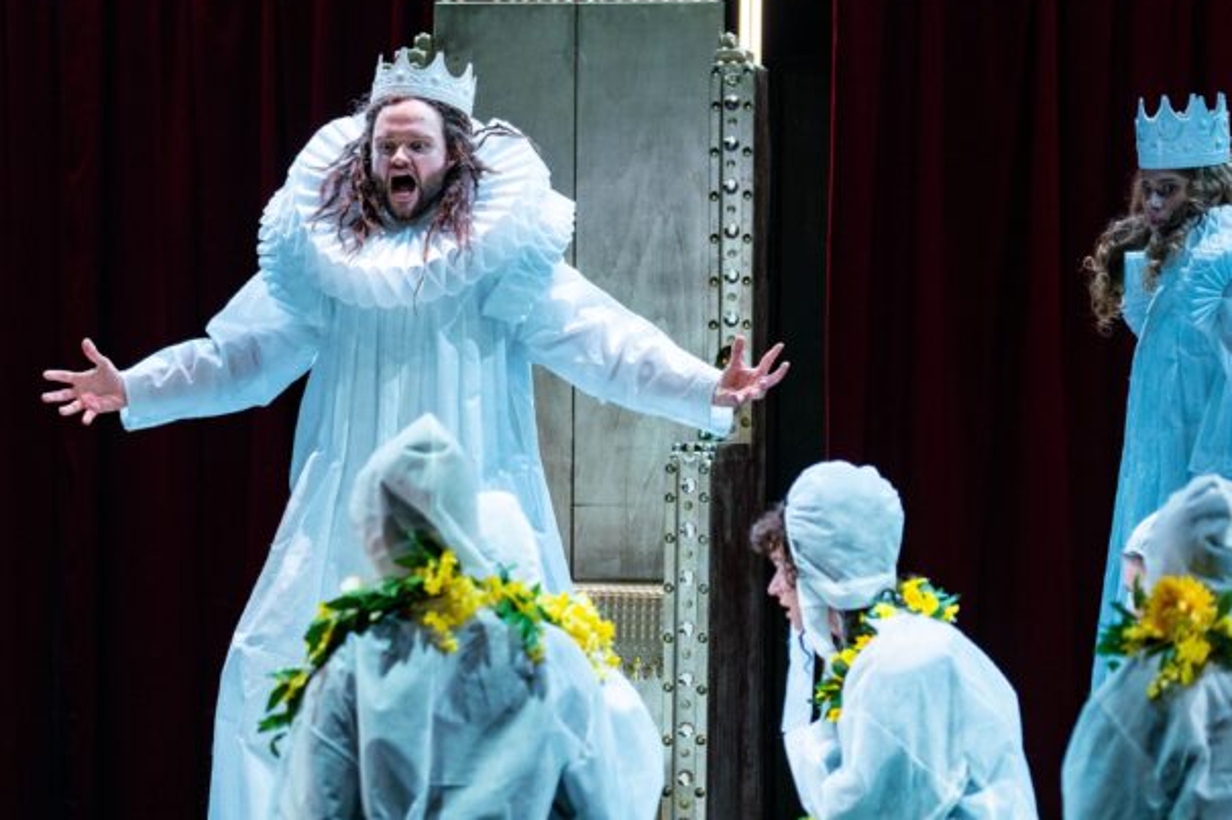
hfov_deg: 8.7
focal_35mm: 237
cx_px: 293
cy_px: 408
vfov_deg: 5.8
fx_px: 8108
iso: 2000
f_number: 4
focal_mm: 140
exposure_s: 1/200
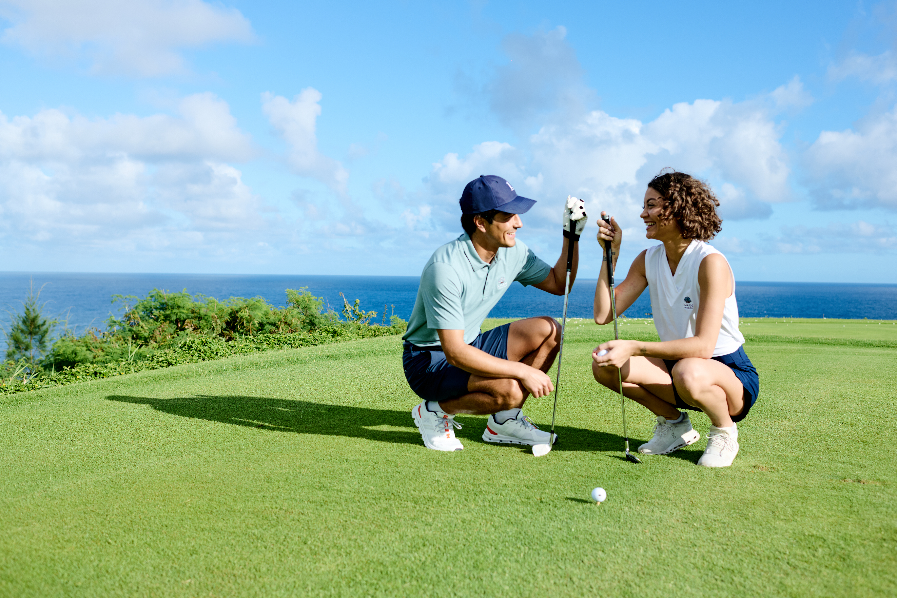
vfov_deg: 36.9
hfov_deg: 53.1
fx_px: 897
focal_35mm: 36
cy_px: 300
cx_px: 450
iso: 200
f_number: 4
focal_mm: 35
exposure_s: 1/2000
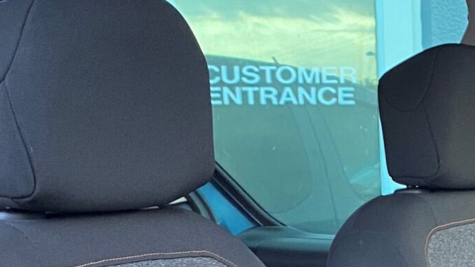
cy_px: 498
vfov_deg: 10.6
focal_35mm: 106
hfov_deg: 19.4
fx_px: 1335
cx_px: 503
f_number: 1.8
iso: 125
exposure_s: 1/86
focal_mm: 4.25
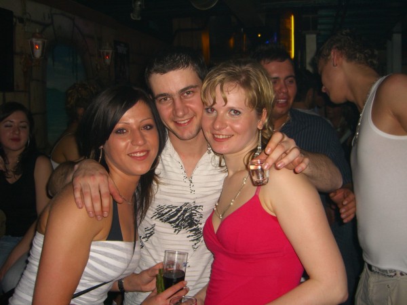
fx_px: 447
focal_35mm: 38
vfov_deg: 37.7
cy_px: 152
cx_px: 204
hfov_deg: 49.0
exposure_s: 1/60
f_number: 2.8
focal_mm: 7.9
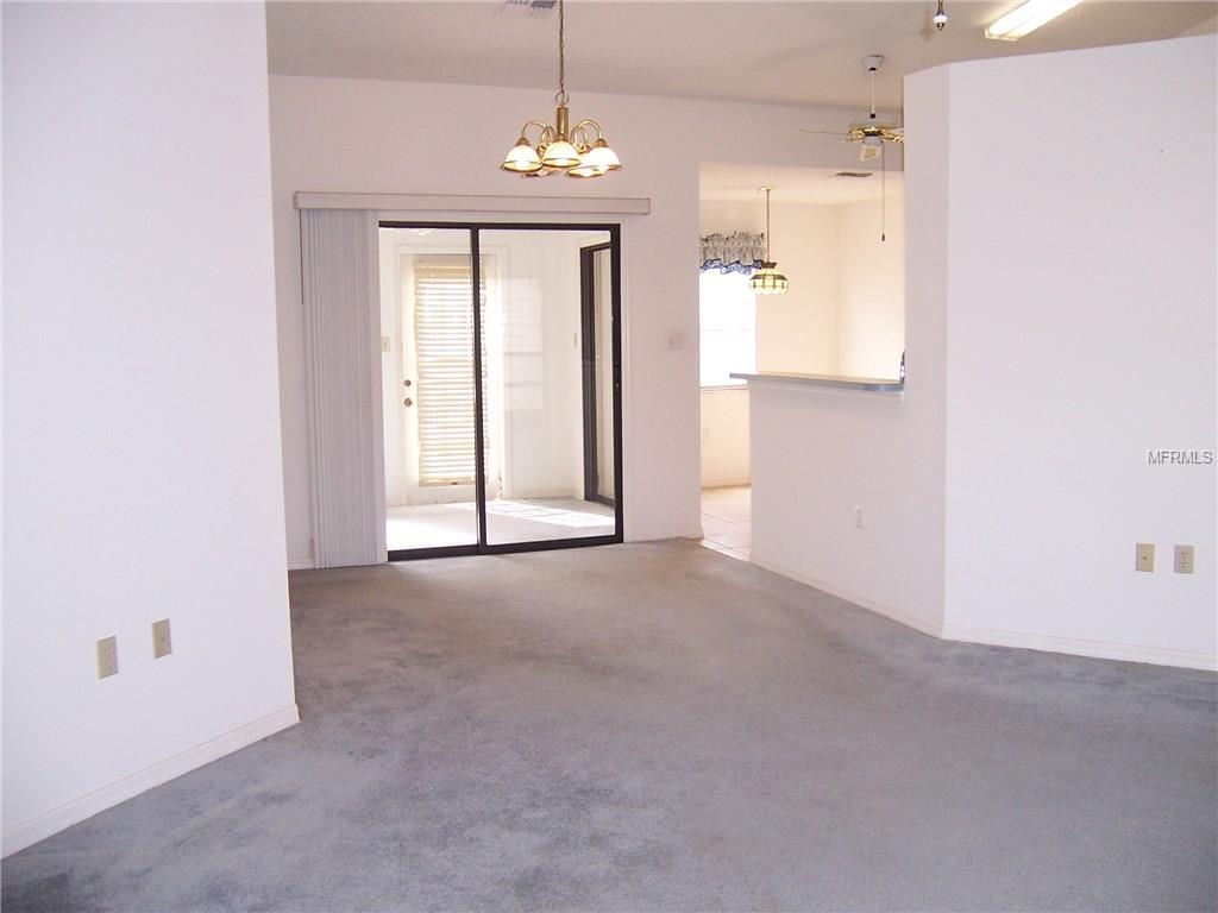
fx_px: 1161
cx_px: 609
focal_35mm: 33
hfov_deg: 55.4
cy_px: 456
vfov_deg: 42.9
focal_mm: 5.5
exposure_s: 1/60
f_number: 2.8
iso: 140
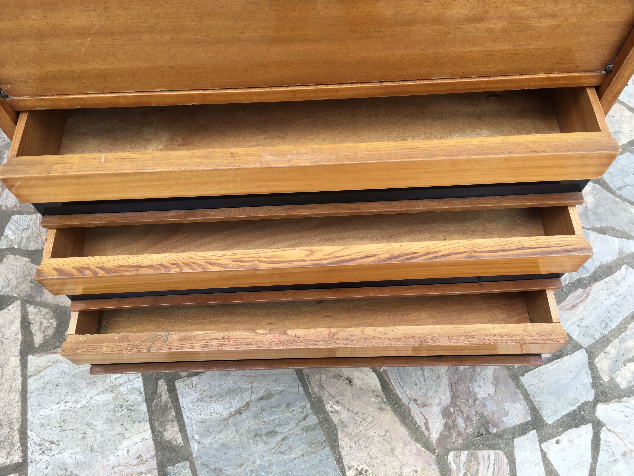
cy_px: 238
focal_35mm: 29
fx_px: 531
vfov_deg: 48.2
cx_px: 317
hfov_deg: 61.7
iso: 25
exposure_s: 1/124
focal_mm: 4.15
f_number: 2.2
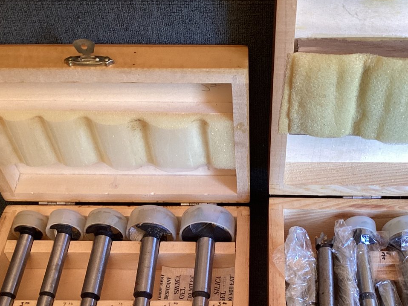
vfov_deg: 29.2
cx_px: 247
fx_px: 578
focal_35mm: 49
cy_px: 232
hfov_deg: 38.7
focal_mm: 3.3
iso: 80
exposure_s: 1/60
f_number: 2.4
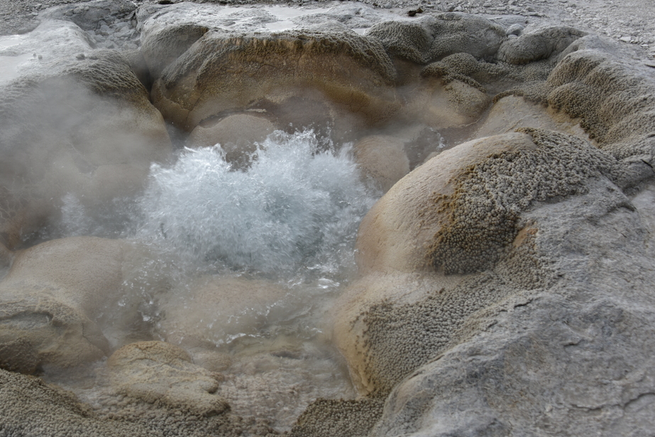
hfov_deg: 32.5
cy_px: 249
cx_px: 207
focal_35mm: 61
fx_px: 1110
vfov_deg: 22.3
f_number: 5.6
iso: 100
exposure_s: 1/125
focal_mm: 44
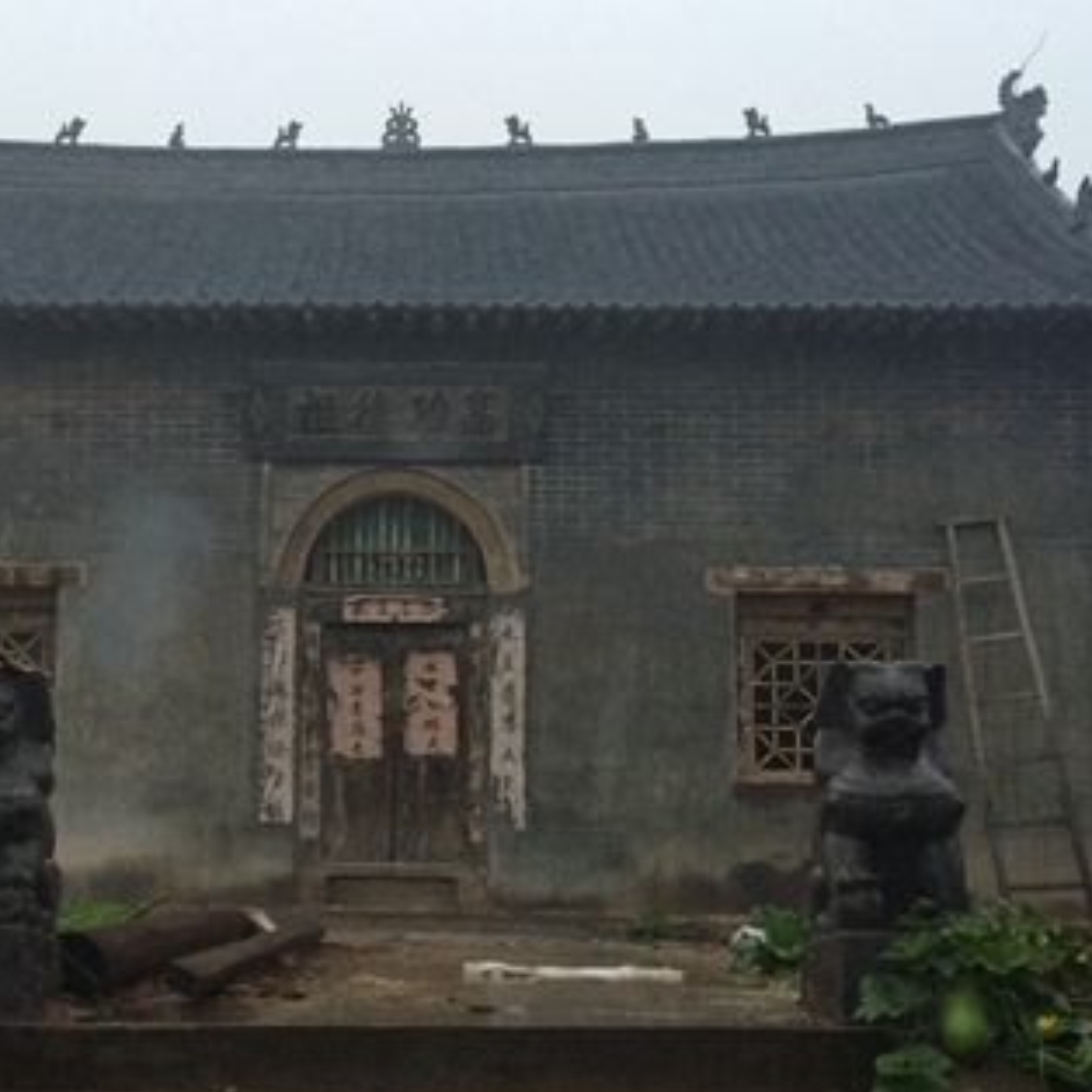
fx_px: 1749
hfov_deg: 34.4
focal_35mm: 49
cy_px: 668
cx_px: 362
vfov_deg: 34.5
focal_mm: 4.15
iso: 200
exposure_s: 1/30
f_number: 2.2
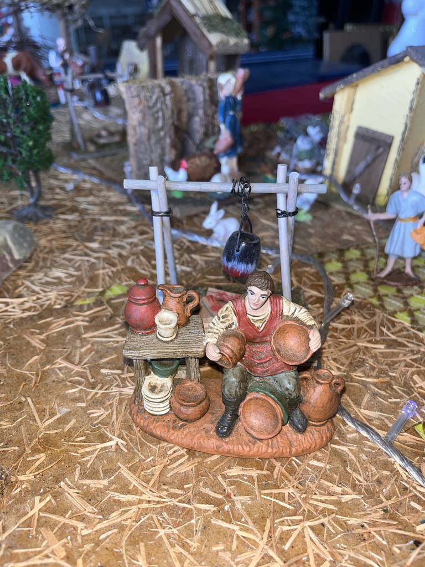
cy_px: 284
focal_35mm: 26
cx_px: 212
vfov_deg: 67.3
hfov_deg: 53.1
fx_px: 426
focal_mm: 5.1
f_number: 1.6
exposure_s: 1/227
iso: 32
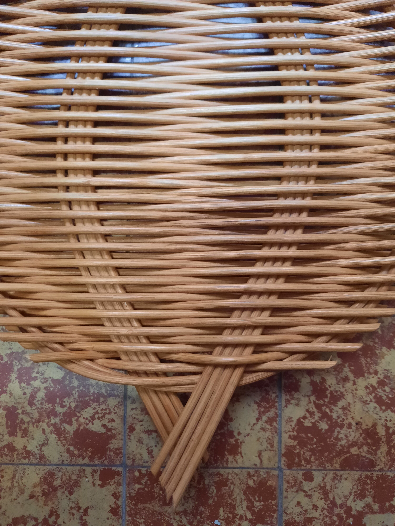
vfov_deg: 69.4
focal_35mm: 25
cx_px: 198
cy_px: 263
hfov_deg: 54.9
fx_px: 380
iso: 400
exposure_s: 1/33
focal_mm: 4.6
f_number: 2
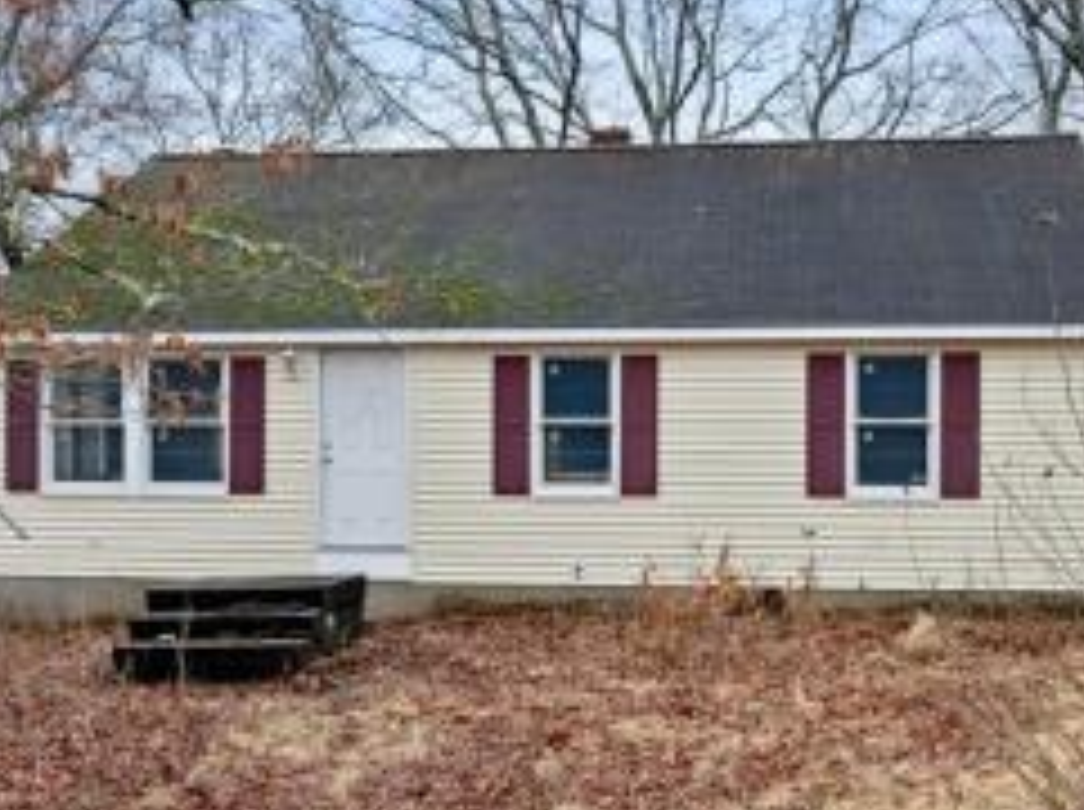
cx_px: 659
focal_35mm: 40
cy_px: 436
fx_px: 1251
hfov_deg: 46.6
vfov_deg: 35.9
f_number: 2.8
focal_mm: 12.29
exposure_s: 1/40
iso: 230
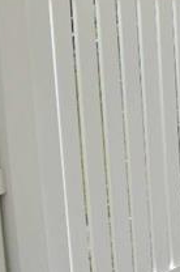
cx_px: 549
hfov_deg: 11.1
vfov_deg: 26.9
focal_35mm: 74
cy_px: 55
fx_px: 557
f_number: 9
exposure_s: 1/323
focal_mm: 10
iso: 200
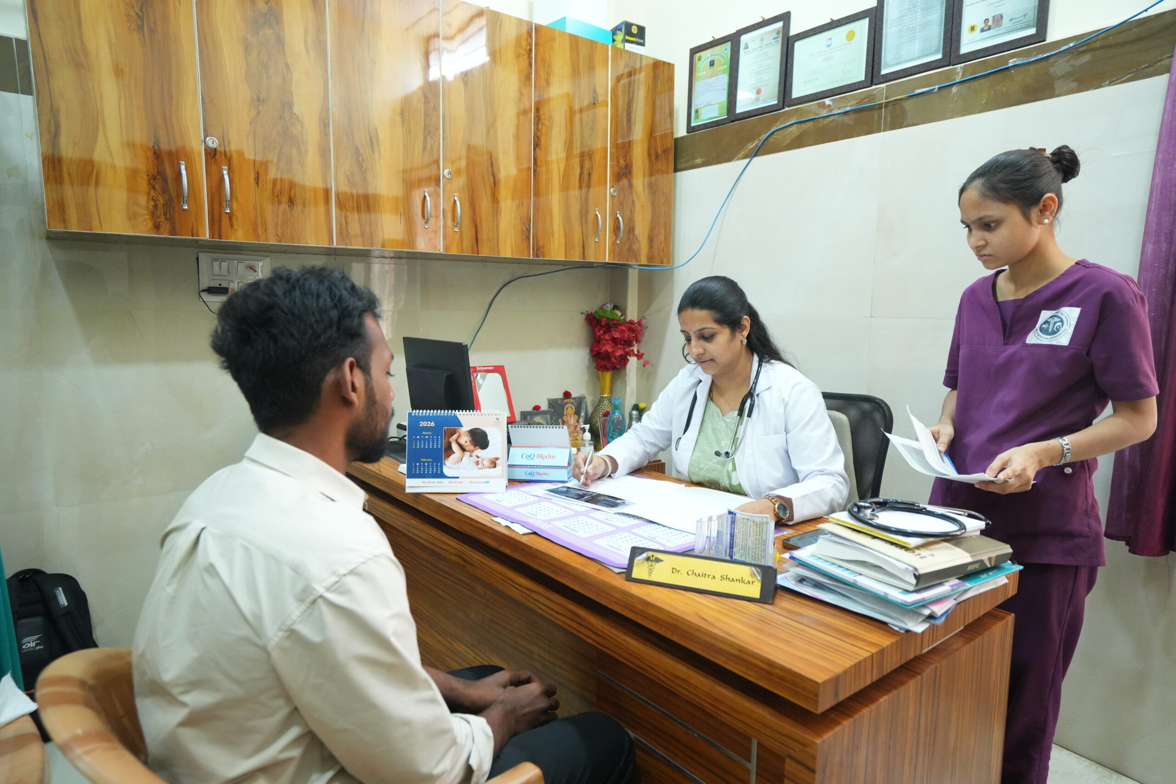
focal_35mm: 21
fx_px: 686
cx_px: 588
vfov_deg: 59.5
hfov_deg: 81.2
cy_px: 392
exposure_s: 1/125
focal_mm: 21
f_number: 4
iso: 4000
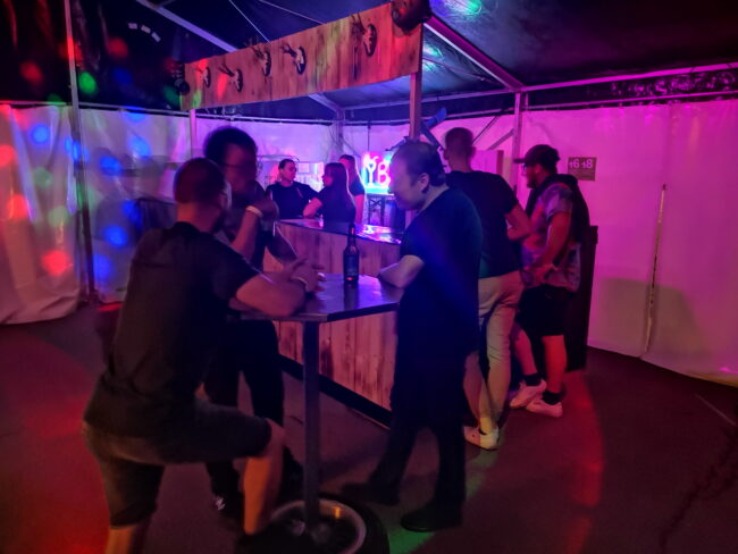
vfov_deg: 51.4
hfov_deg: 65.3
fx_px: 576
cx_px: 369
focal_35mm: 27
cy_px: 277
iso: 640
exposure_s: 4
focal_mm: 3.95
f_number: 1.8
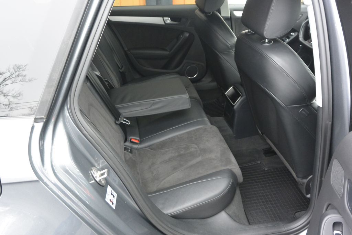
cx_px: 176
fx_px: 284
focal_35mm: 29
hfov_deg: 63.7
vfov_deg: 45.0
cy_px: 118
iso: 800
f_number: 3.5
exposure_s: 1/60
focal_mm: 11
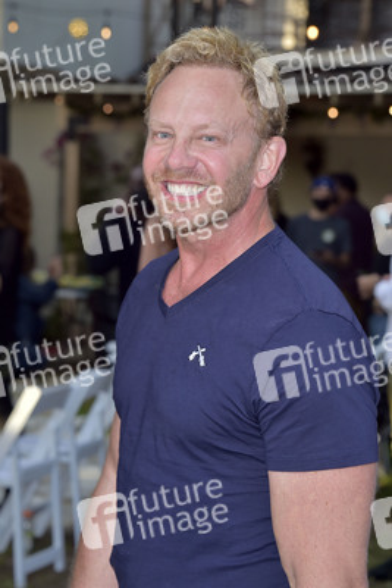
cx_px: 196
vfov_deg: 19.4
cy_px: 294
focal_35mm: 105
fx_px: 1713
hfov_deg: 13.1
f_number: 7.1
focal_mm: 105
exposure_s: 1/250
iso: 500
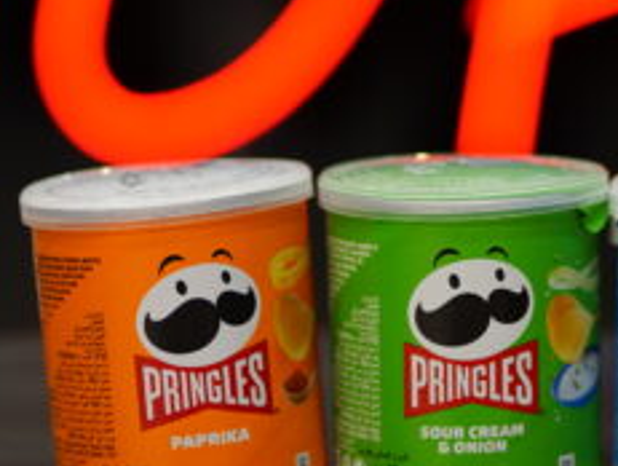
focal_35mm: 187
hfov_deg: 10.5
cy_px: 150
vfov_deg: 8.0
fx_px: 3344
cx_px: 586
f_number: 1.4
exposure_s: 1/125
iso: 250
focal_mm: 50
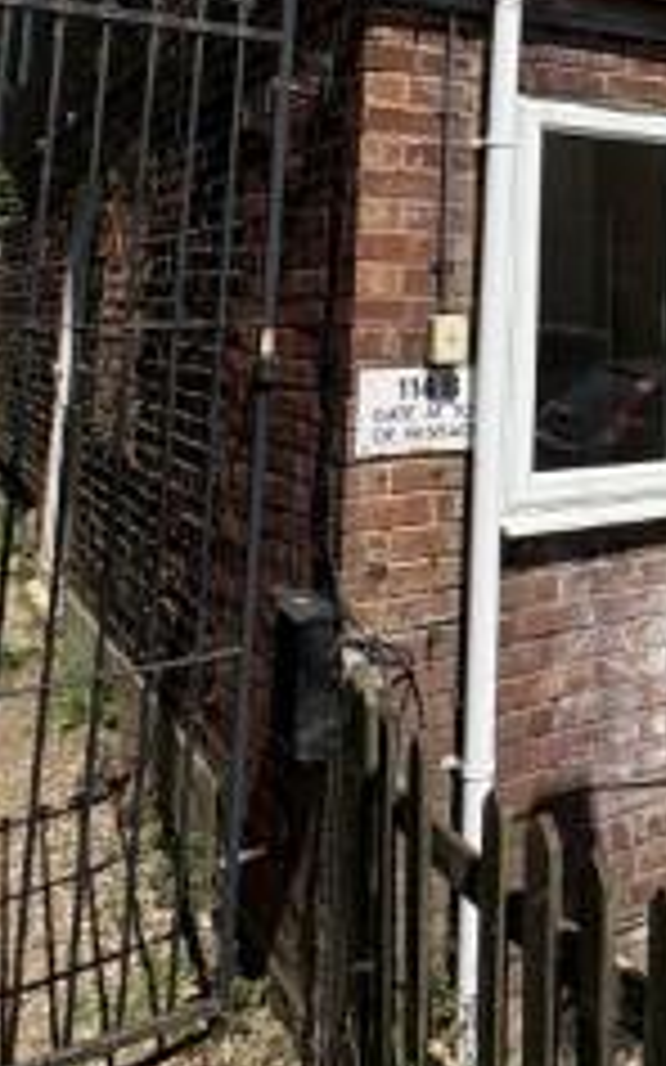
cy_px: 112
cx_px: 716
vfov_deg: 44.9
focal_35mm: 40
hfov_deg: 29.2
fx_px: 1162
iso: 50
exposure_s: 1/2146
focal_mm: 2.22
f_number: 2.2
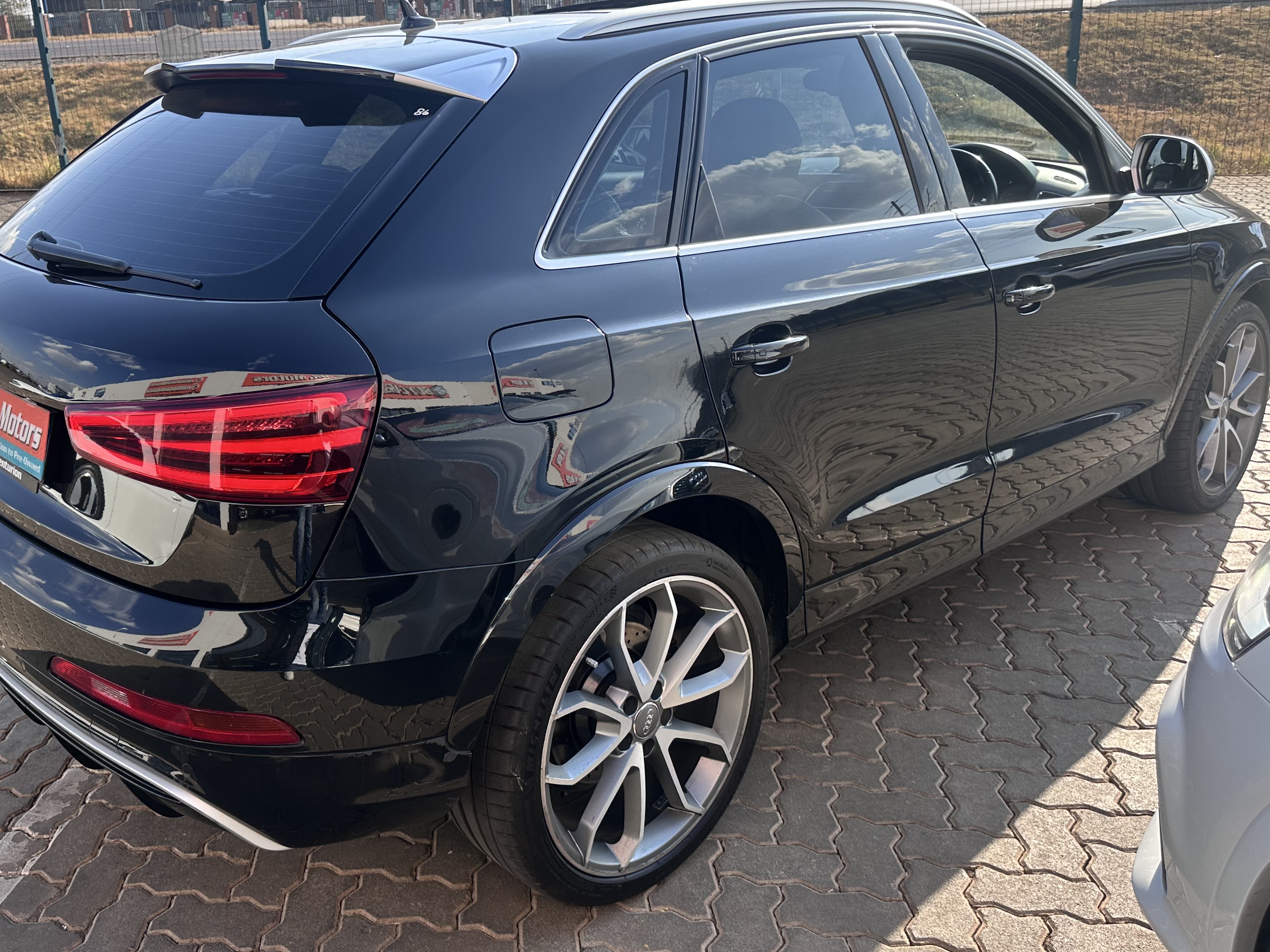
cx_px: 490
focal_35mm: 31
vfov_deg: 45.4
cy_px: 424
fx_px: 1137
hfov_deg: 57.8
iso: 80
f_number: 1.78
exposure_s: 1/1062
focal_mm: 6.86
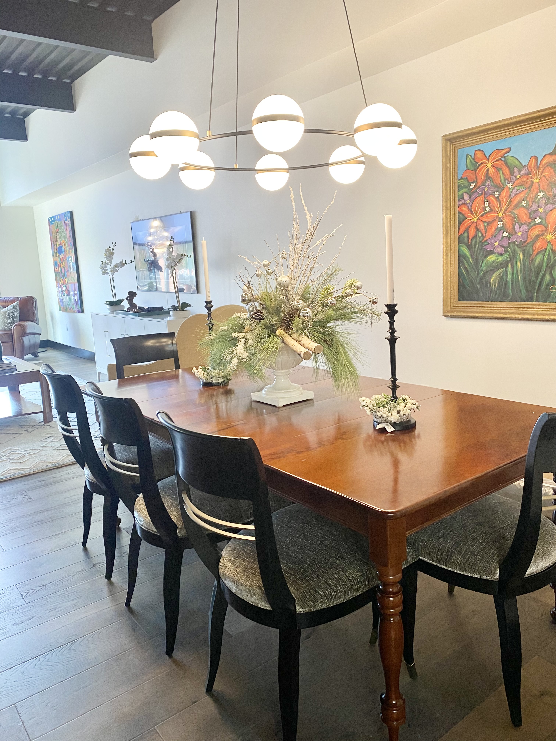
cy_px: 370
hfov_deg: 53.1
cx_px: 278
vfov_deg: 67.3
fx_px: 557
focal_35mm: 26
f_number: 1.8
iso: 160
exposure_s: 1/60
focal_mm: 4.25
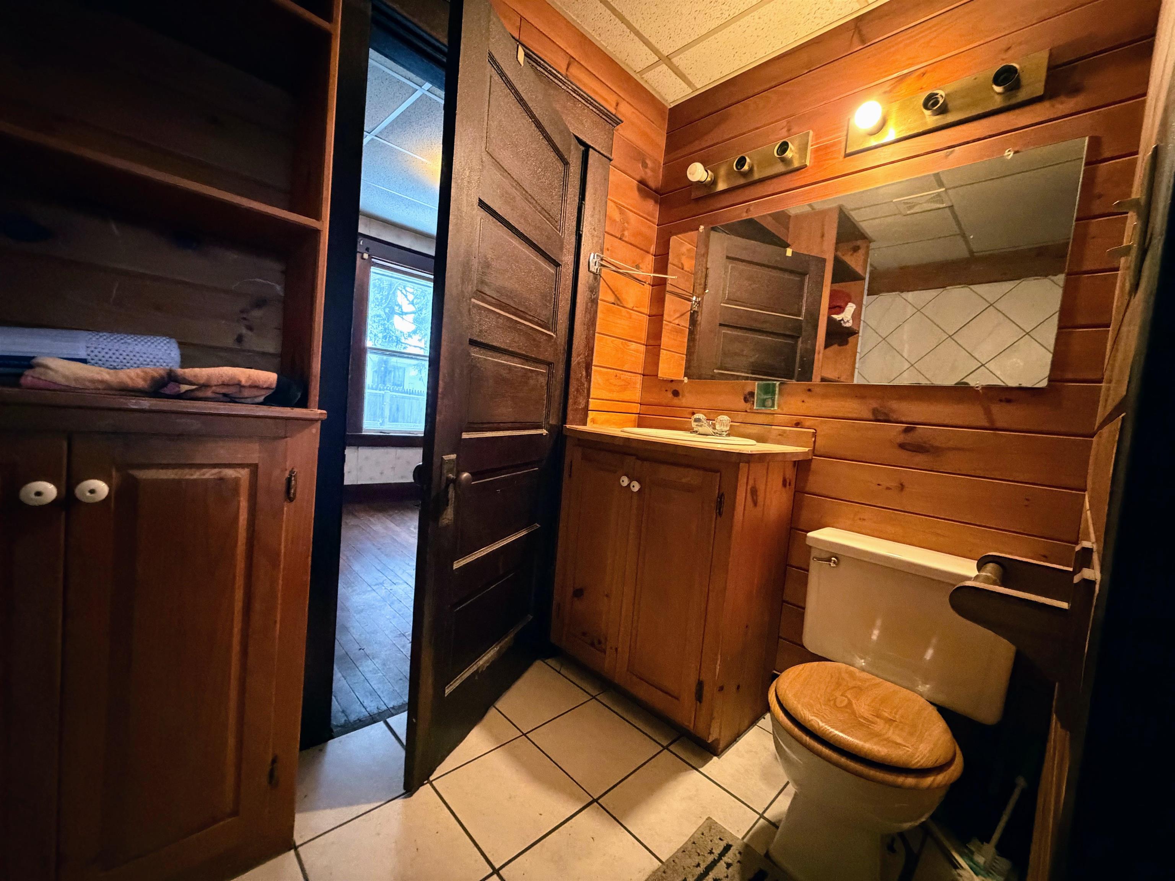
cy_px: 440
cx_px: 588
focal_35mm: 14
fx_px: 475
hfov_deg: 102.1
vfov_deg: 85.7
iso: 1250
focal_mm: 2.22
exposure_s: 1/40
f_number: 2.2
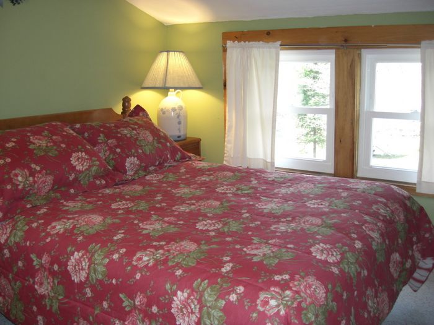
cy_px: 162
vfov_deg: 37.7
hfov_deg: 49.0
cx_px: 217
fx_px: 476
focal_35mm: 38
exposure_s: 1/50
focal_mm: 7.9
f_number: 2.8
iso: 200
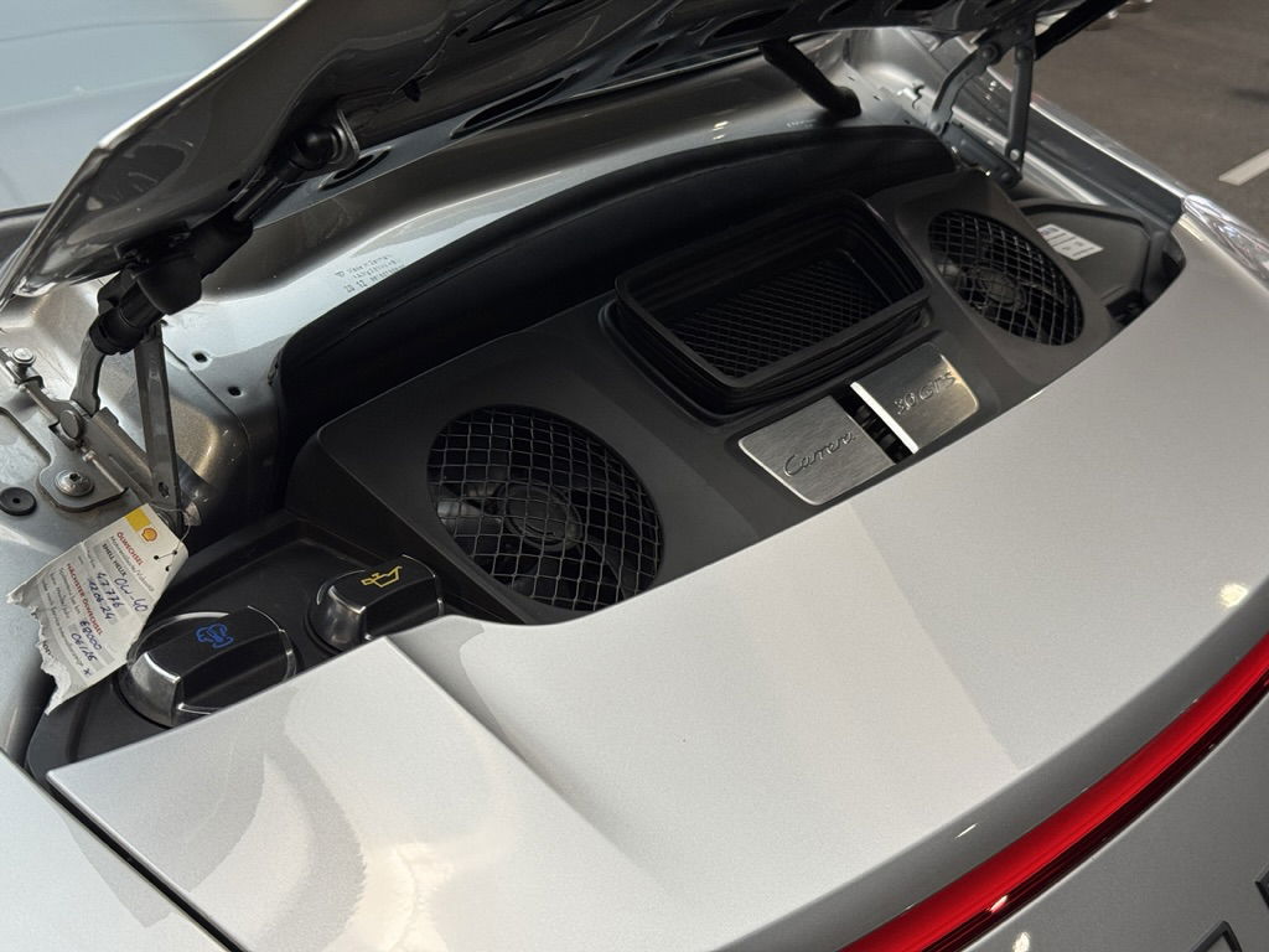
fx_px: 1760
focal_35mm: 48
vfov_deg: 30.3
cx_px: 634
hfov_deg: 39.7
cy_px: 476
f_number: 1.78
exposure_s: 1/100
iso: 100
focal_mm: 6.76
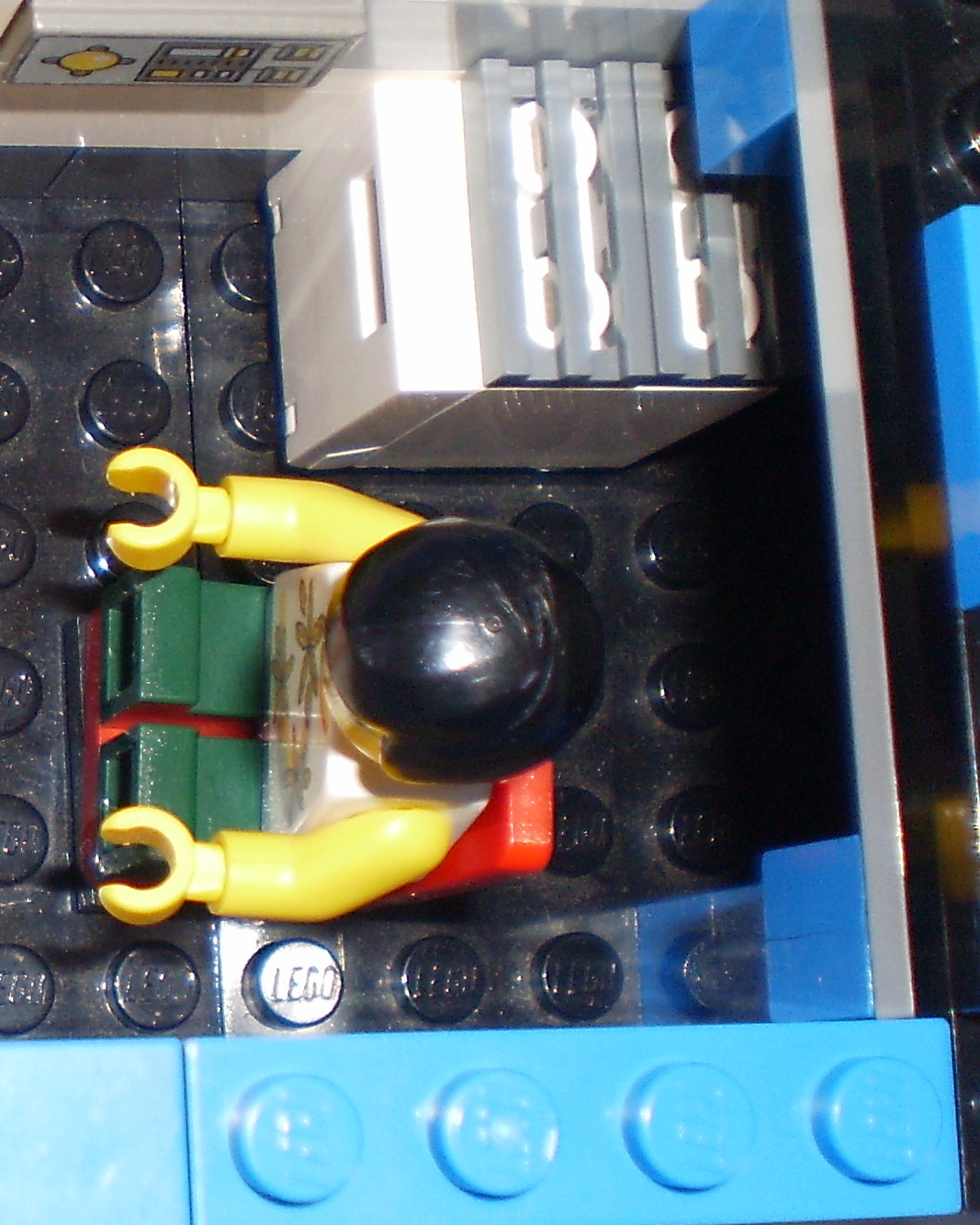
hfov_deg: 16.6
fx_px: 3118
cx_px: -381
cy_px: 668
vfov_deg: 22.2
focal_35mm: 86
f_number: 3.1
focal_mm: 6.3
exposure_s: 1/30
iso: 125
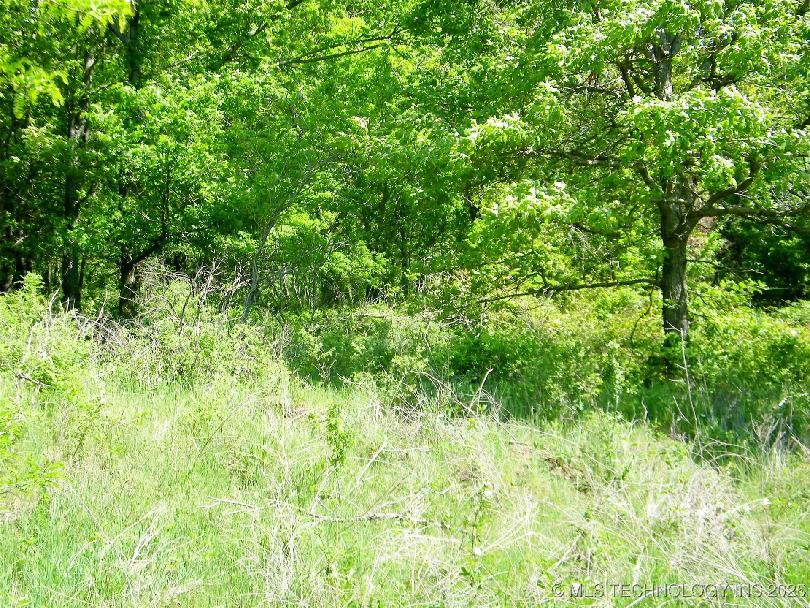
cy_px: 304
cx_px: 405
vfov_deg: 32.2
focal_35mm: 45
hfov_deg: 42.1
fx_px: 1053
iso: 80
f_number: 3.9
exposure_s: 1/320
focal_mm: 8.1
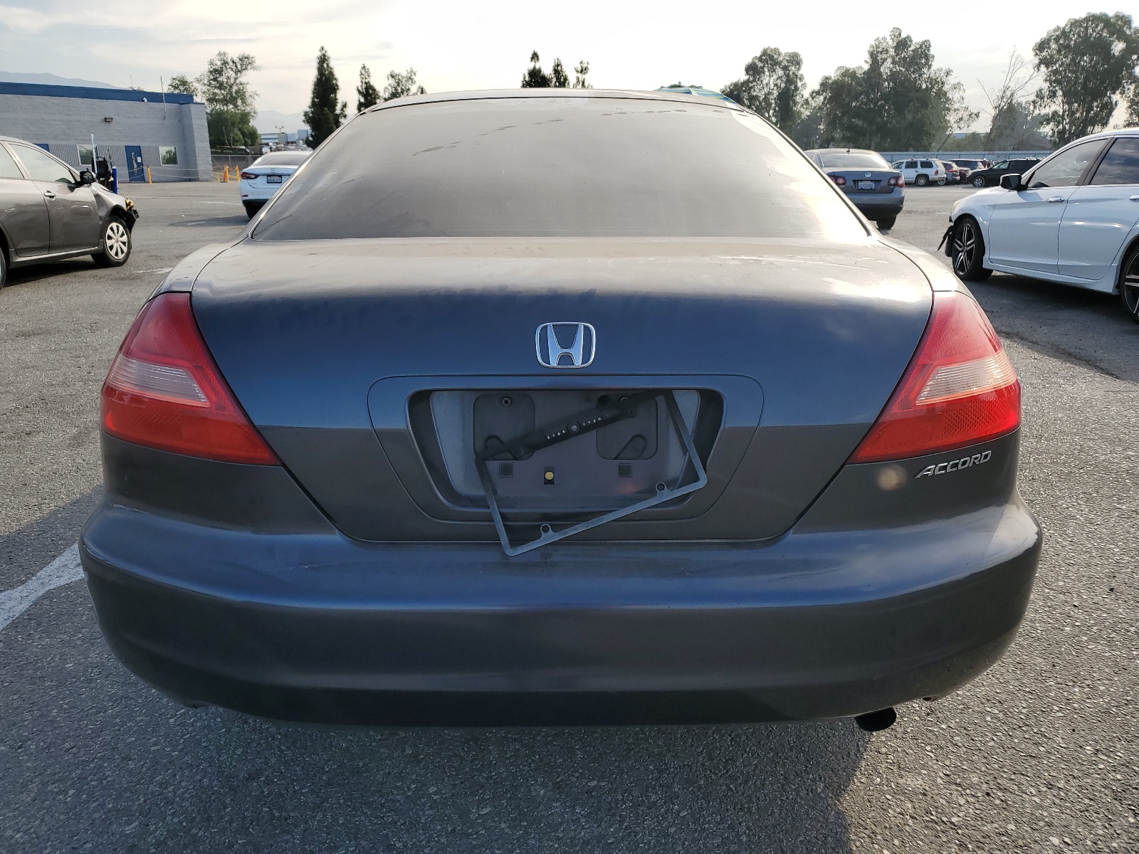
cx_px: 570
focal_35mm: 26
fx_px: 856
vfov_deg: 53.1
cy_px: 427
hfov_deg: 67.3
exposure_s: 1/1667
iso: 50
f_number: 1.5
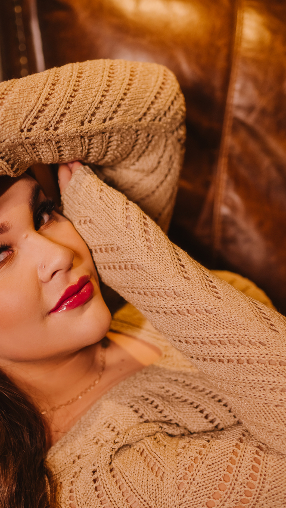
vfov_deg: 37.0
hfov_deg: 21.4
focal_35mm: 56
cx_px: 92
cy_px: 310
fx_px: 755
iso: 800
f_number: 2.5
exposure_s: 1/320
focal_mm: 35
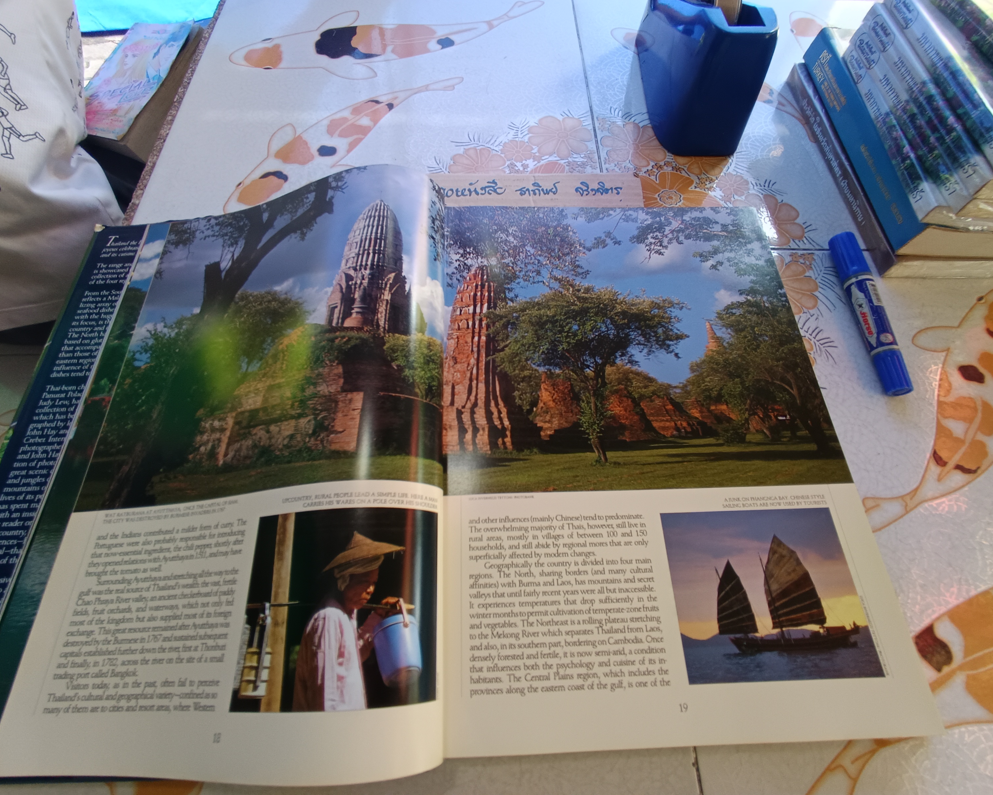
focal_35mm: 17
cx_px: 502
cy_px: 390
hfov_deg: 89.6
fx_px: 500
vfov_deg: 77.0
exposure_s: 1/50
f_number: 2.2
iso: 122
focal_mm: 1.65
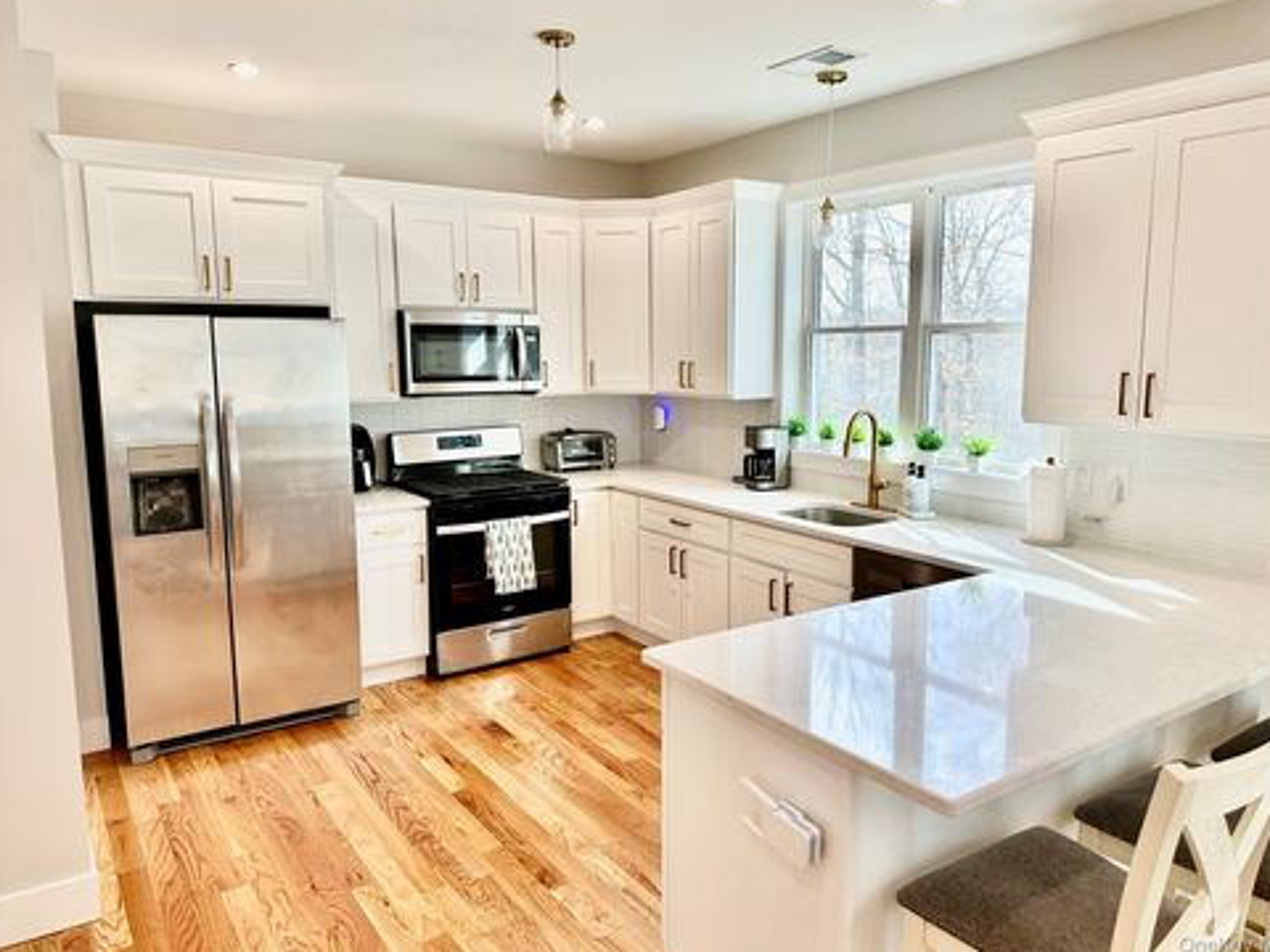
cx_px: 648
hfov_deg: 69.4
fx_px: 917
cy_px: 464
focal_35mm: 25
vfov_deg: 54.9
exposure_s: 1/151
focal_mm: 6.86
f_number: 1.78
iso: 64
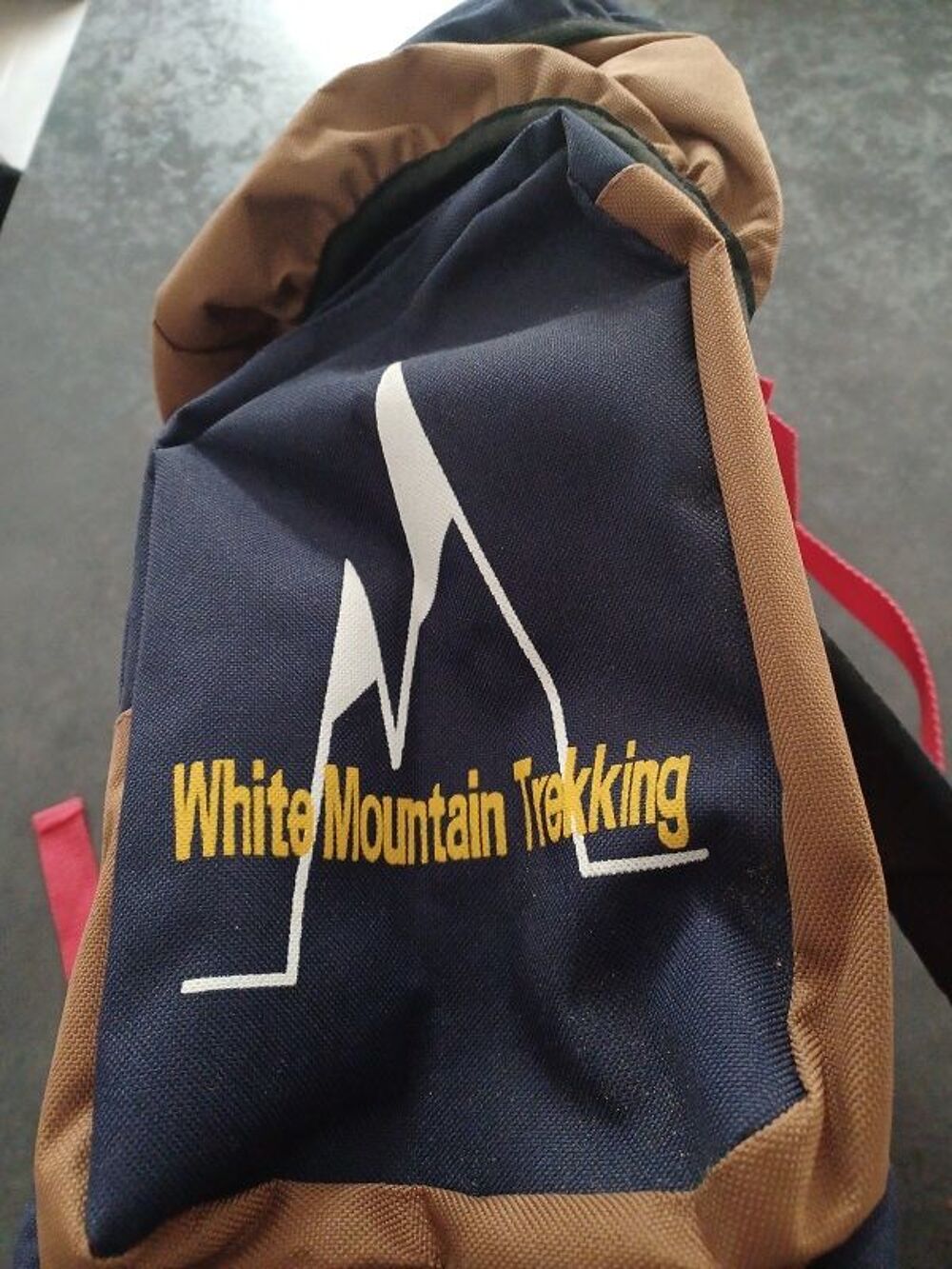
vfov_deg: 69.4
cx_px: 476
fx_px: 917
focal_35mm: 25
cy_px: 634
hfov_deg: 54.9
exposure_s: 1/16.7
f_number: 1.8
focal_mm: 4.6
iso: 2000
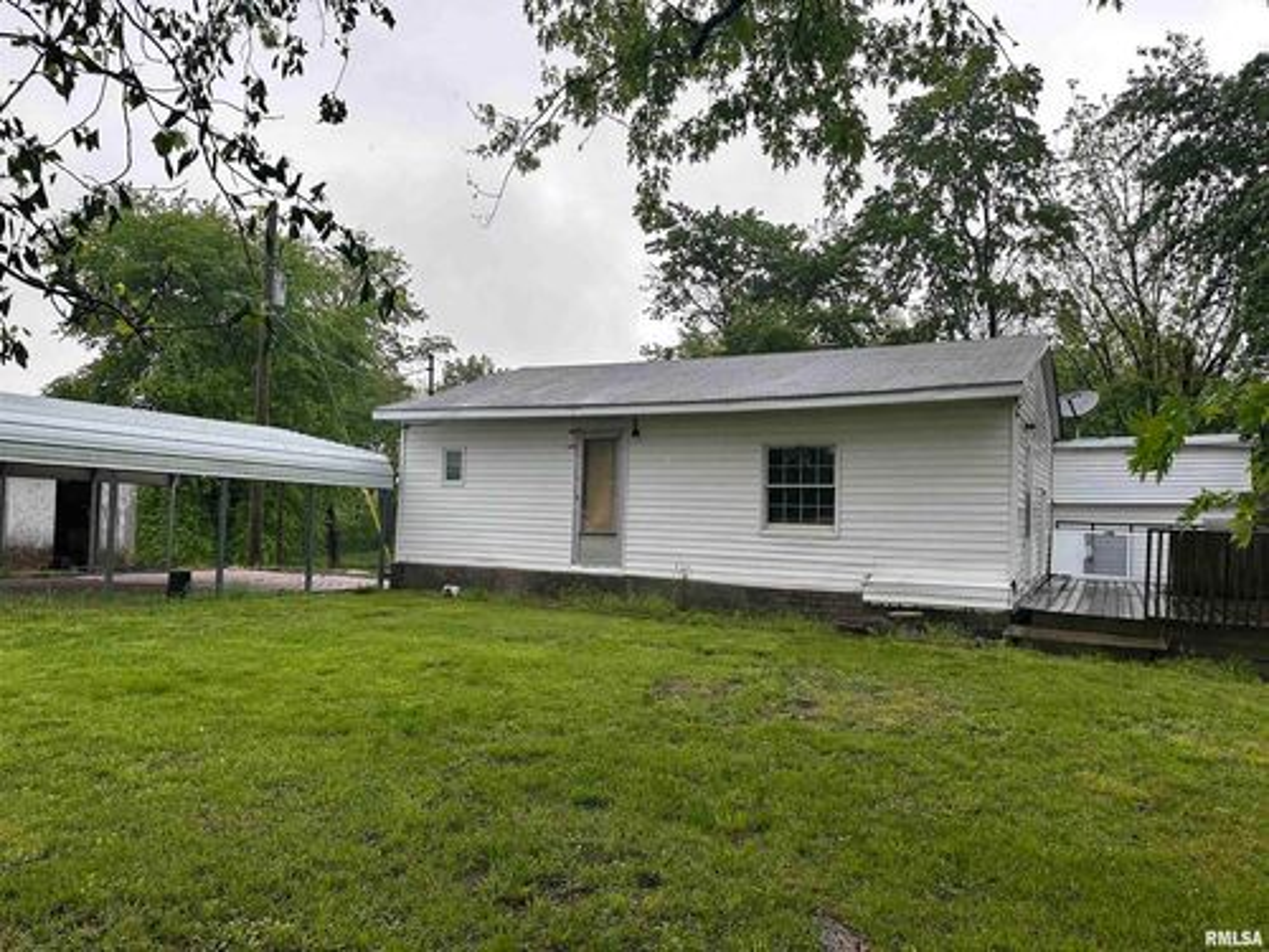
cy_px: 476
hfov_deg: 71.6
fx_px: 880
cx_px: 634
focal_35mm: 24
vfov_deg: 56.8
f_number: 1.78
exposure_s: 1/312
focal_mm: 6.86
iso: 80
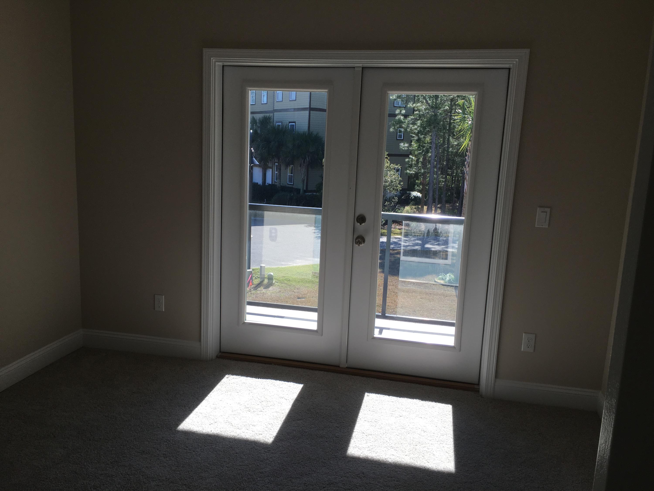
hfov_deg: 61.7
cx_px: 327
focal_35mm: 29
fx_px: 548
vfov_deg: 48.2
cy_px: 246
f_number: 2.2
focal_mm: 4.15
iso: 25
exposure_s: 1/534
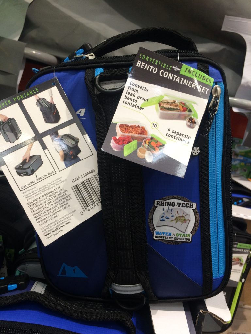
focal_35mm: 29
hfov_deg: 48.2
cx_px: 126
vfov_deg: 61.7
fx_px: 280
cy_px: 167
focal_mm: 4.15
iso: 80
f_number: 2.2
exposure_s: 1/30
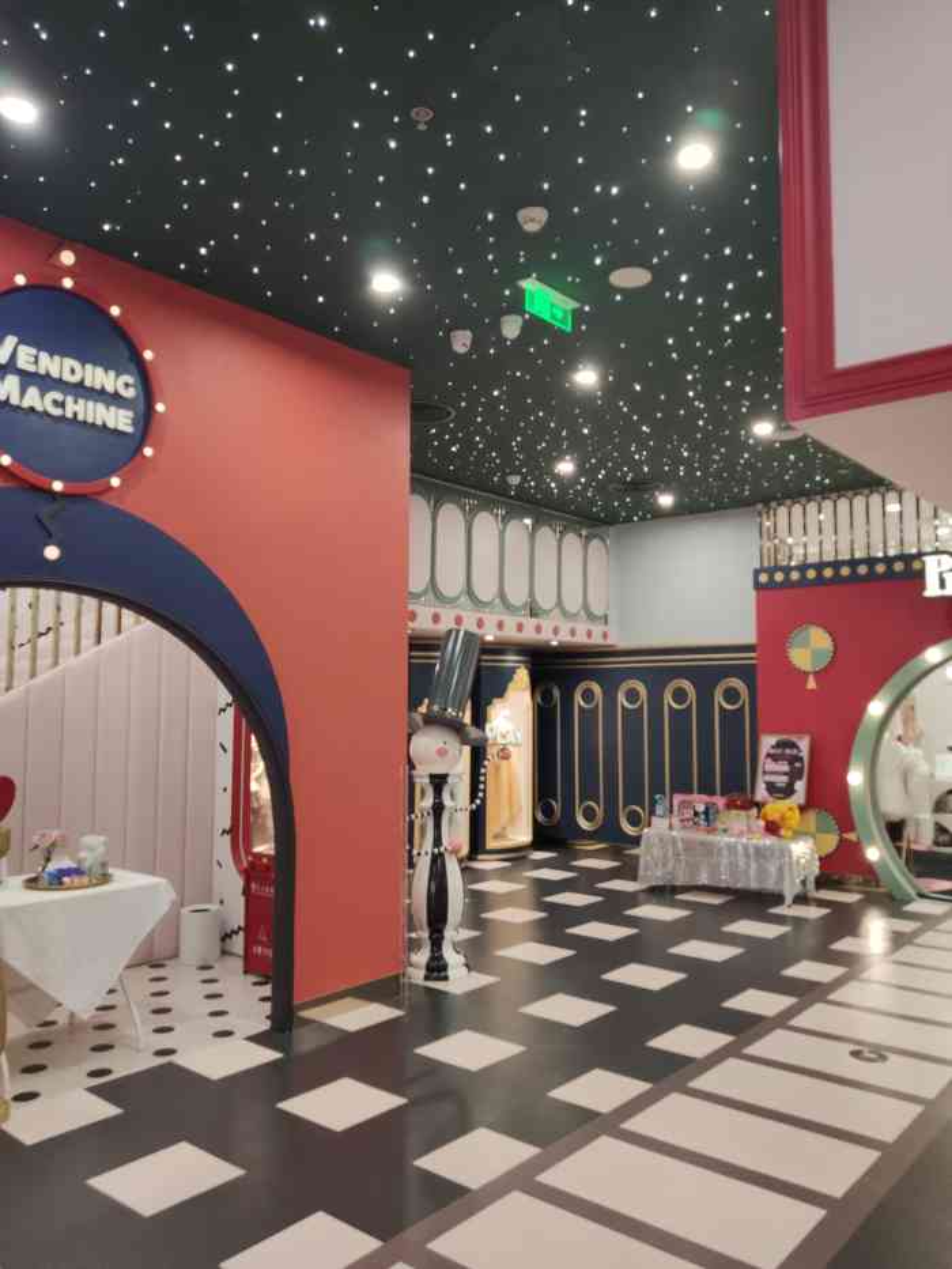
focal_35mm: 26
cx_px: 476
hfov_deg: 53.1
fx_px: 953
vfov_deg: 67.3
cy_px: 634
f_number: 1.75
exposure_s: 1/100
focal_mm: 4.75
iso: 552
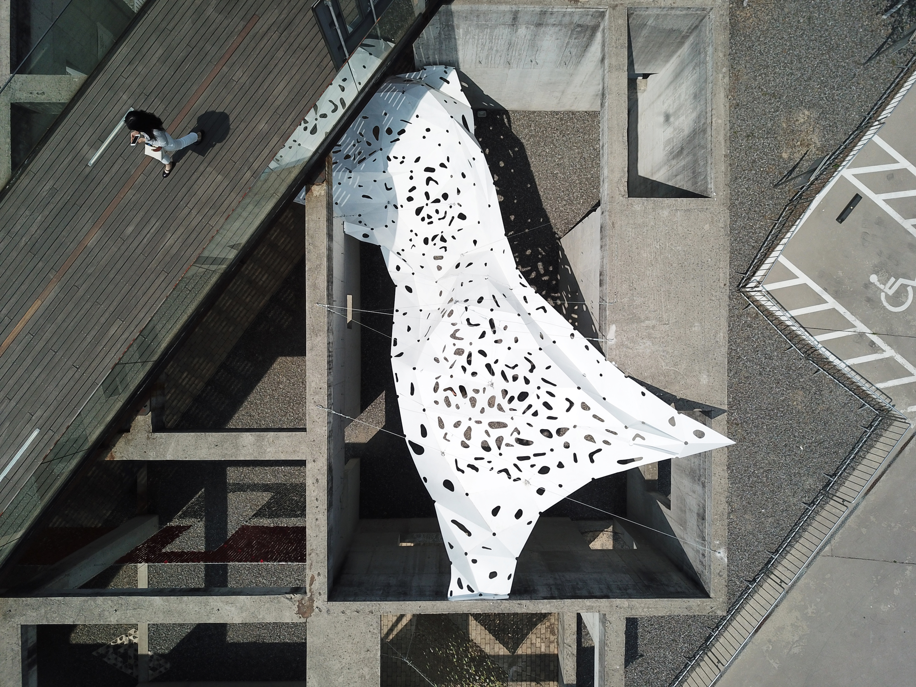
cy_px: 344
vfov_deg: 53.1
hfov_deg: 67.3
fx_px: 688
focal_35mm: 26
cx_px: 458
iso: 100
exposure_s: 1/3067
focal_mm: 4.73
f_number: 2.2
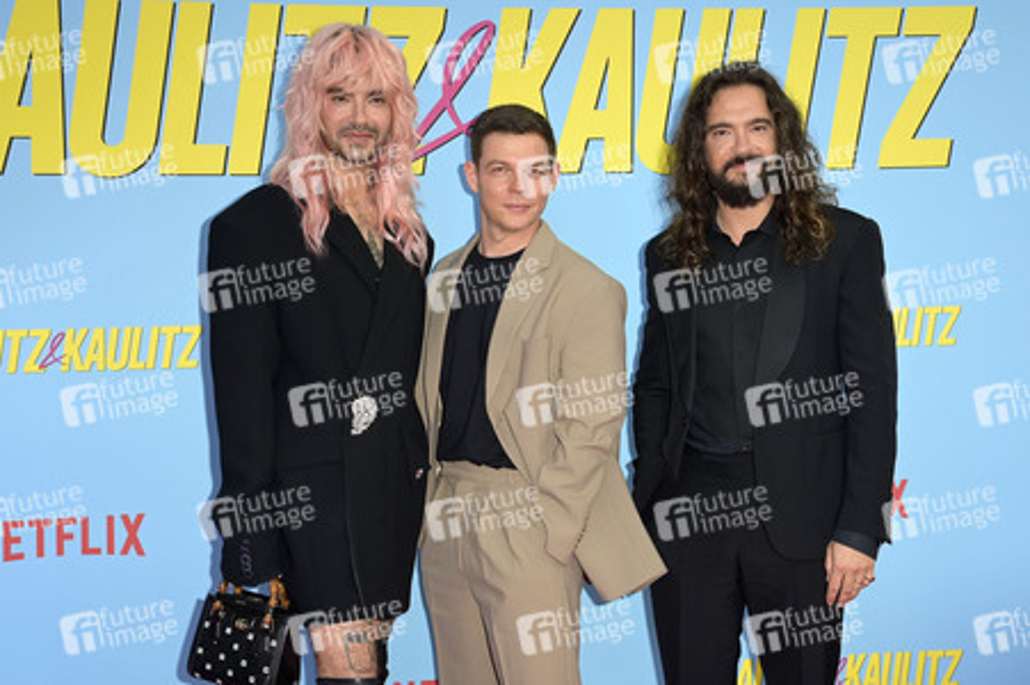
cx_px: 515
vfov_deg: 20.9
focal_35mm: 65
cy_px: 342
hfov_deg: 31.0
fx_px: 1858
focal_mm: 65
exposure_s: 1/200
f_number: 7.1
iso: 640
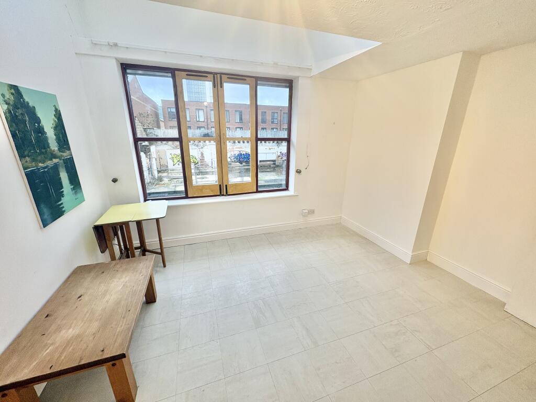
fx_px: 217
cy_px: 201
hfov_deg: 102.1
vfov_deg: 85.7
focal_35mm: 14
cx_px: 268
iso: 125
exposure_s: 1/50
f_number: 2.2
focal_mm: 2.22
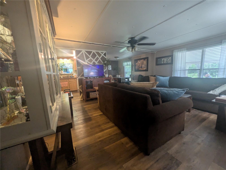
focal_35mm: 14
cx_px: 113
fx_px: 91
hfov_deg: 102.1
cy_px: 85
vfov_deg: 85.7
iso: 144
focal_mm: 1.83
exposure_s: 1/30
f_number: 2.2
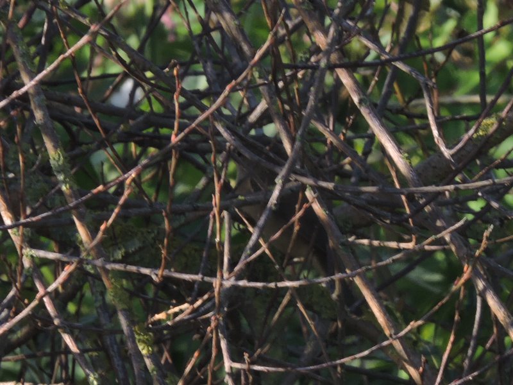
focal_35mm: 1000
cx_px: 256
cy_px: 192
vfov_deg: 1.5
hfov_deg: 2.0
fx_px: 14820
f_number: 8
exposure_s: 1/100
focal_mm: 179.2
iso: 100
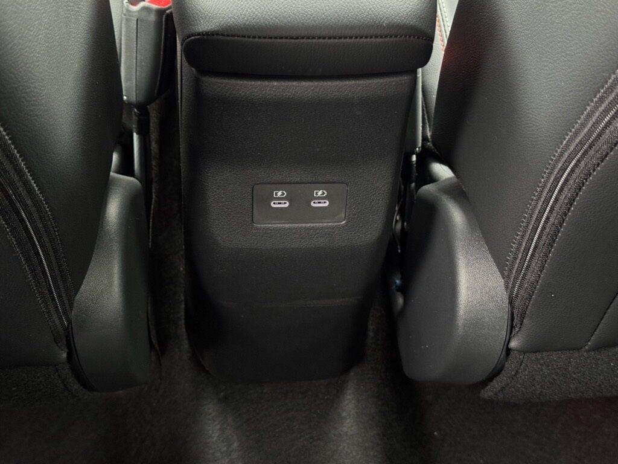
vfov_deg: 30.3
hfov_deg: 39.7
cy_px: 232
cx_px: 309
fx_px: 857
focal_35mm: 48
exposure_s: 1/20
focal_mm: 6.76
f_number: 1.78
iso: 800
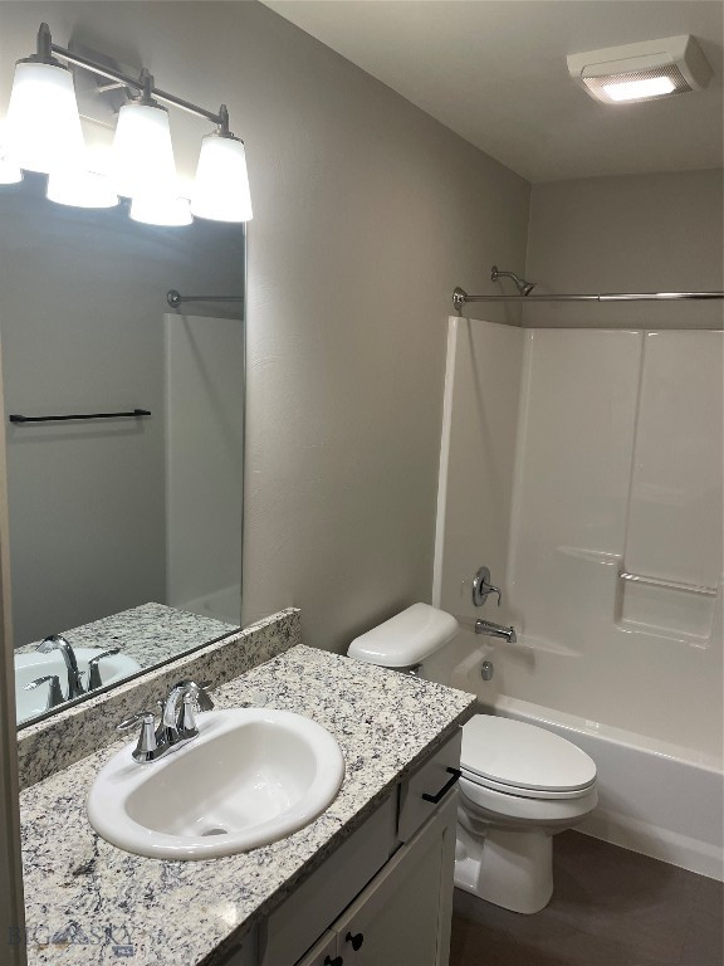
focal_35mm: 26
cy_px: 483
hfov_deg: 53.1
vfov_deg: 67.3
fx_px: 725
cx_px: 362
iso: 100
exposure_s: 1/120
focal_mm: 4.2
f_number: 1.6
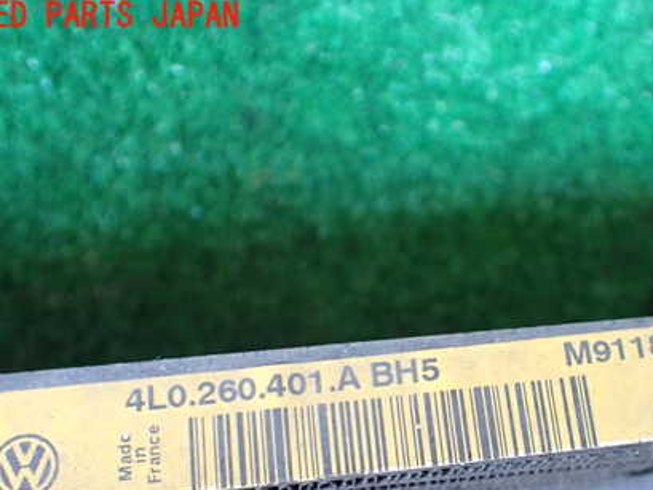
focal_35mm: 44
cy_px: 356
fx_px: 830
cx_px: 428
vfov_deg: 32.4
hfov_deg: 42.4
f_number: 2.3
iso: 800
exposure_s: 1/80
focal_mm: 5.4
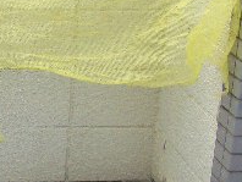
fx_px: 791
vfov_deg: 13.1
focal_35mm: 113
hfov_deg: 16.1
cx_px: -108
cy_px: 104
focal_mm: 5.8
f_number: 2.6
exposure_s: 1/500
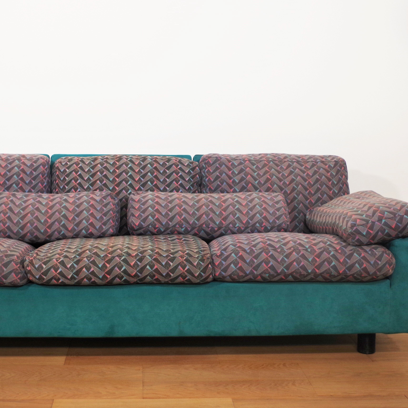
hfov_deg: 33.3
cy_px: 148
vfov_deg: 33.2
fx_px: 680
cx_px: 174
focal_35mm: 51
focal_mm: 21.25
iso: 200
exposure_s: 1/60
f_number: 4
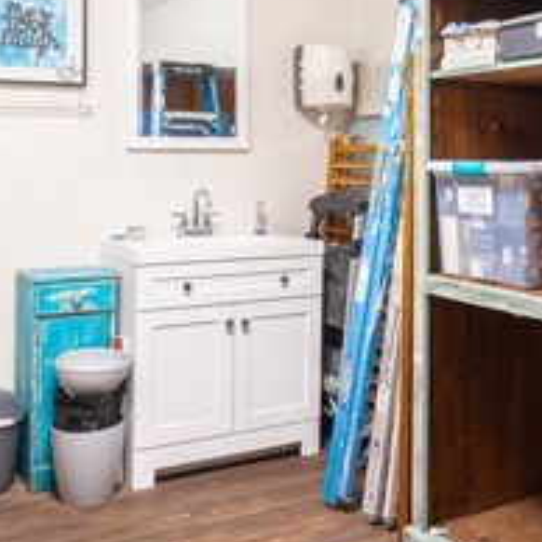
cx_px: 346
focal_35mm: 42
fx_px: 744
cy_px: 170
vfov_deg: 39.4
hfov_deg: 39.7
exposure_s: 1/2.5
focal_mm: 10
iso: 320
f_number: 8
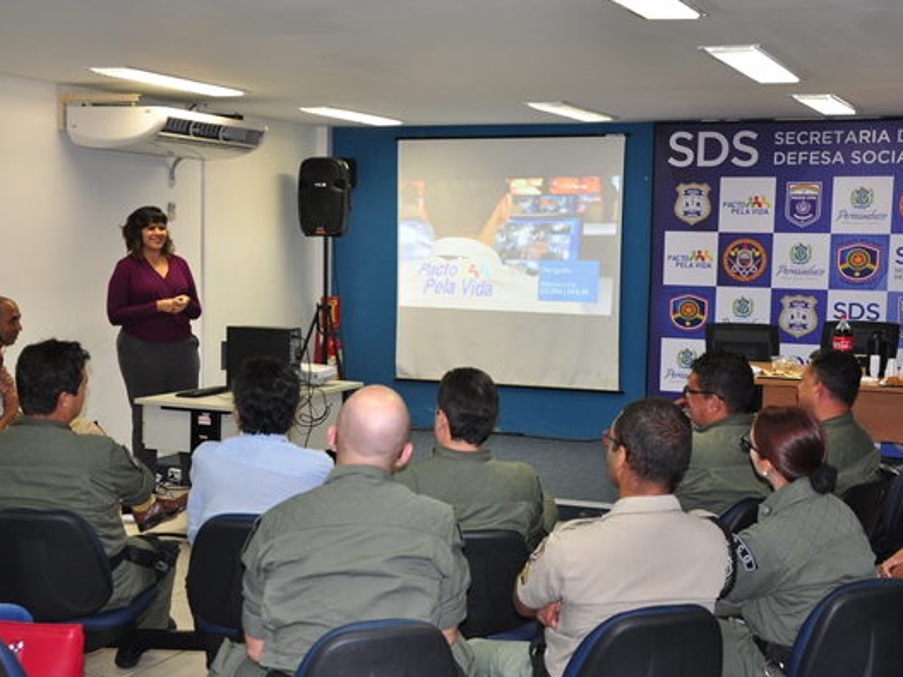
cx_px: 449
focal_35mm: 56
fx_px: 1460
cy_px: 347
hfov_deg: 34.4
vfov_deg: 26.1
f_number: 4.2
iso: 640
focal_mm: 32
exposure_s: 1/80
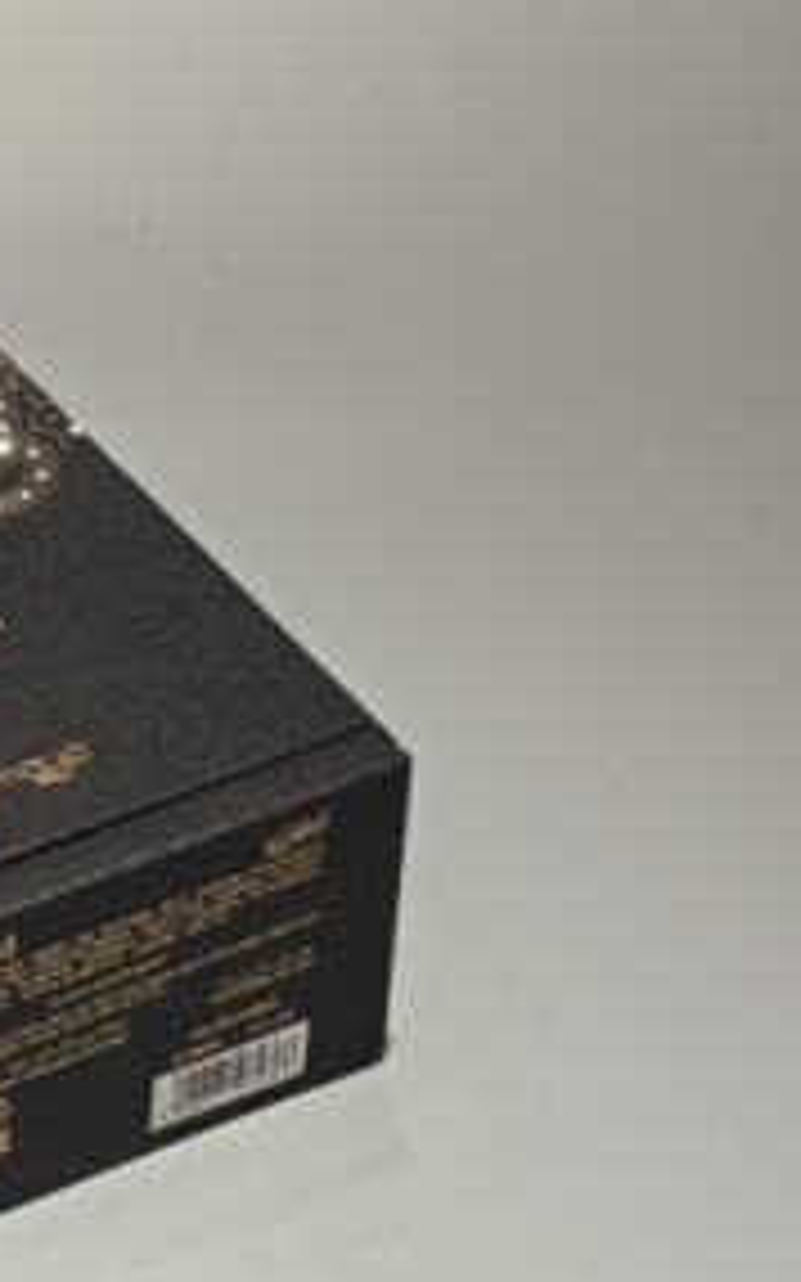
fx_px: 4683
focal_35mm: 134
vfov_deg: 15.6
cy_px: 666
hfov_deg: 9.6
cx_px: -194
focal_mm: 10.1
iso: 125
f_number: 2
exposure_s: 1/100
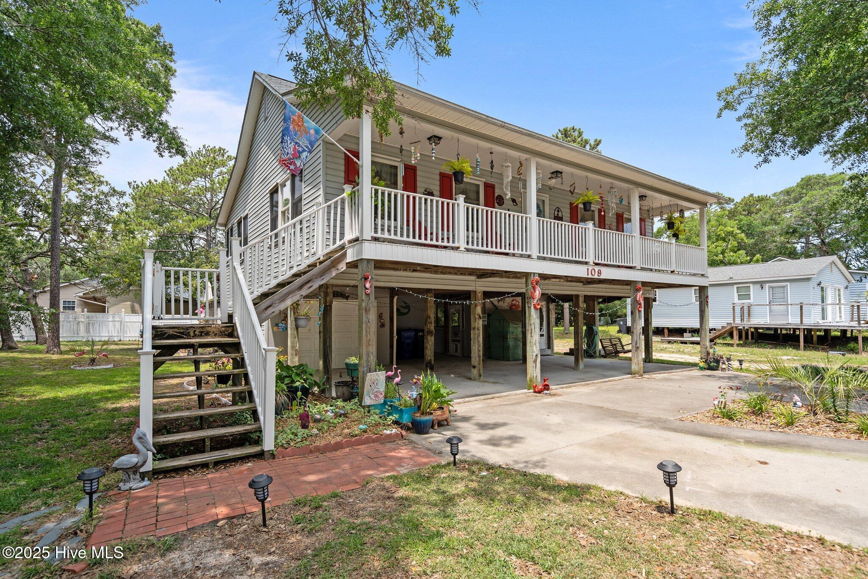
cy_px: 290
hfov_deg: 93.3
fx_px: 410
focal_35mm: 17
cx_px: 434
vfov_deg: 70.4
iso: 200
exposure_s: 1/1000
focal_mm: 17
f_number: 4
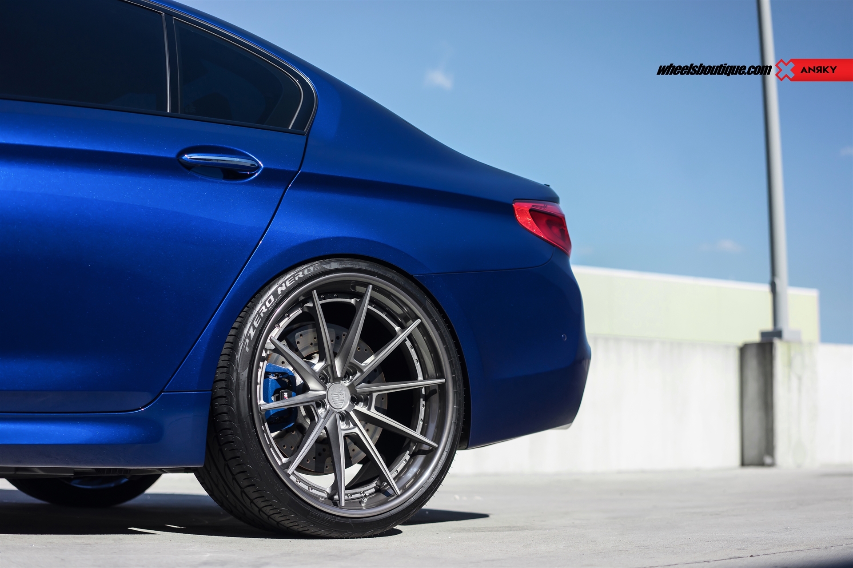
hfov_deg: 36.3
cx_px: 426
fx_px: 1303
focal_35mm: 55
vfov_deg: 24.6
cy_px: 284
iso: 320
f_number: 2.5
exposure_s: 1/2500
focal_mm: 55
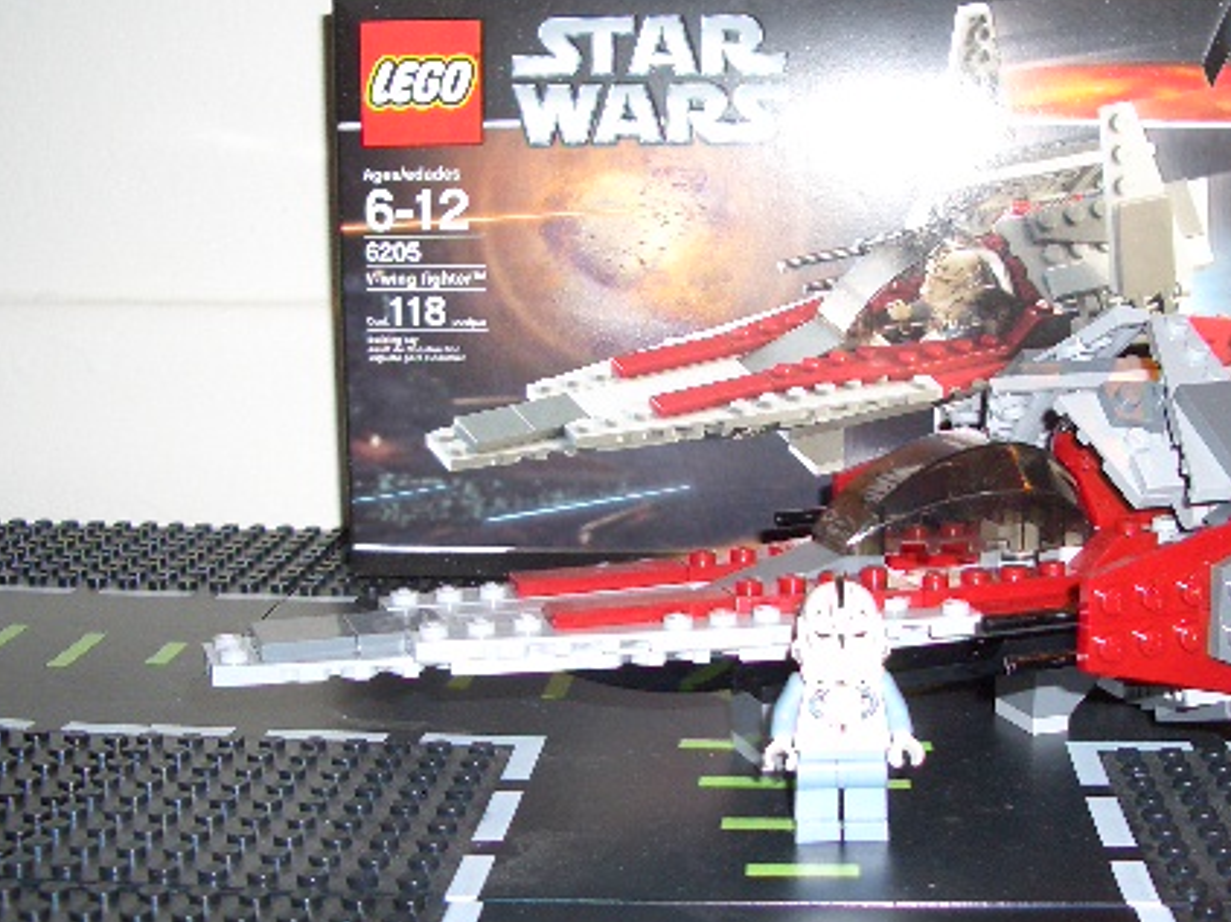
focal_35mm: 53
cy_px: 474
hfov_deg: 36.0
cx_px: 762
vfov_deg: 27.5
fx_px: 1884
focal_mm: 5.8
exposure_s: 1/60
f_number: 2.6
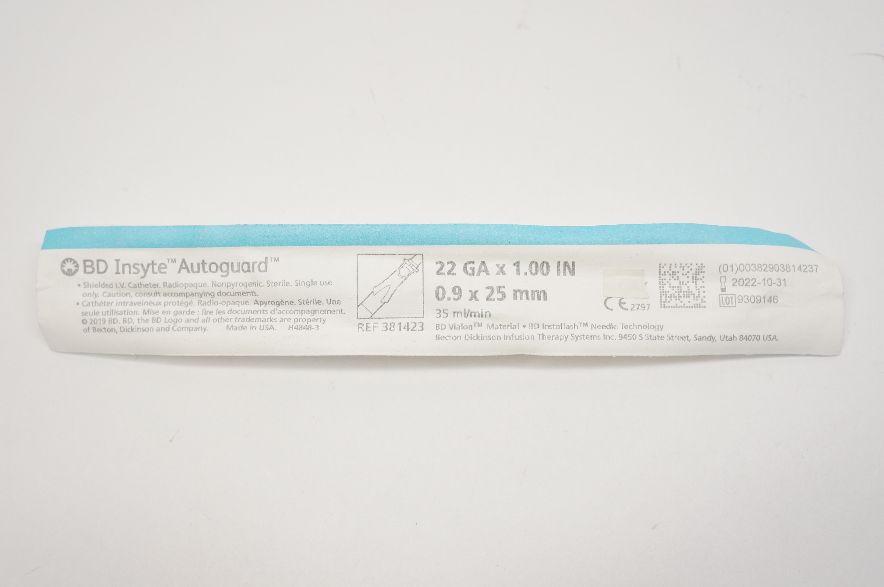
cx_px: 442
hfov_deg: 48.0
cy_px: 294
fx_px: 993
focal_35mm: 40
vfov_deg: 32.9
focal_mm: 27
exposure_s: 1/100
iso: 400
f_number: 5.6
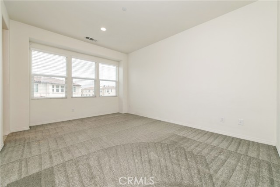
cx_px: 140
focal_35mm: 14
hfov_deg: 104.3
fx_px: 109
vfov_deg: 81.1
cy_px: 94
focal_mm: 14
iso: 180
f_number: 5.6
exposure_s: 1/125
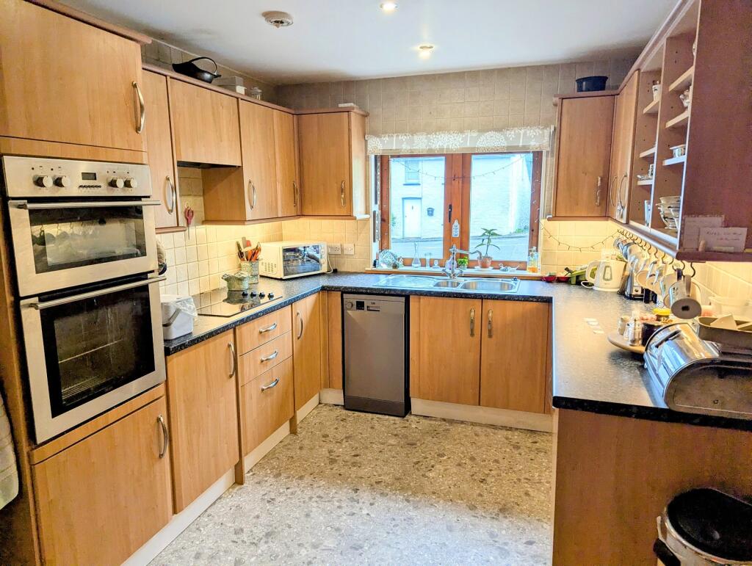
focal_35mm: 24
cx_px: 376
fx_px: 522
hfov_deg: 71.5
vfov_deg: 56.9
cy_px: 283
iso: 43
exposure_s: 1/115
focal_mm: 6.81
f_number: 1.85
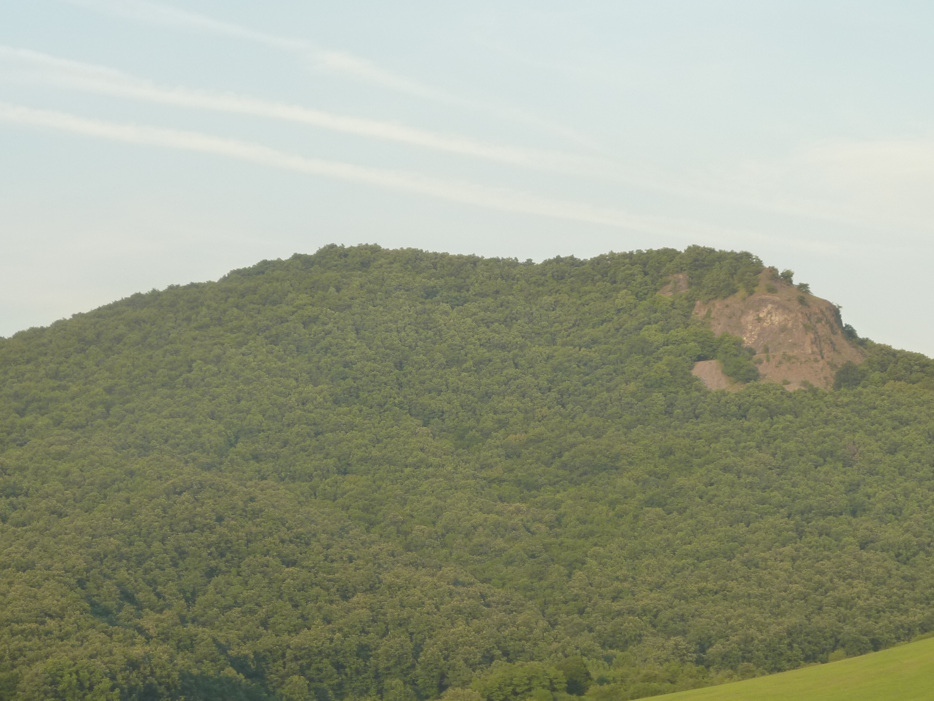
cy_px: 316
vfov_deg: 10.7
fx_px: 3724
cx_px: 530
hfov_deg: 14.3
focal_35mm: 138
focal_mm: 19.5
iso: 125
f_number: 4.4
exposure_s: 1/60
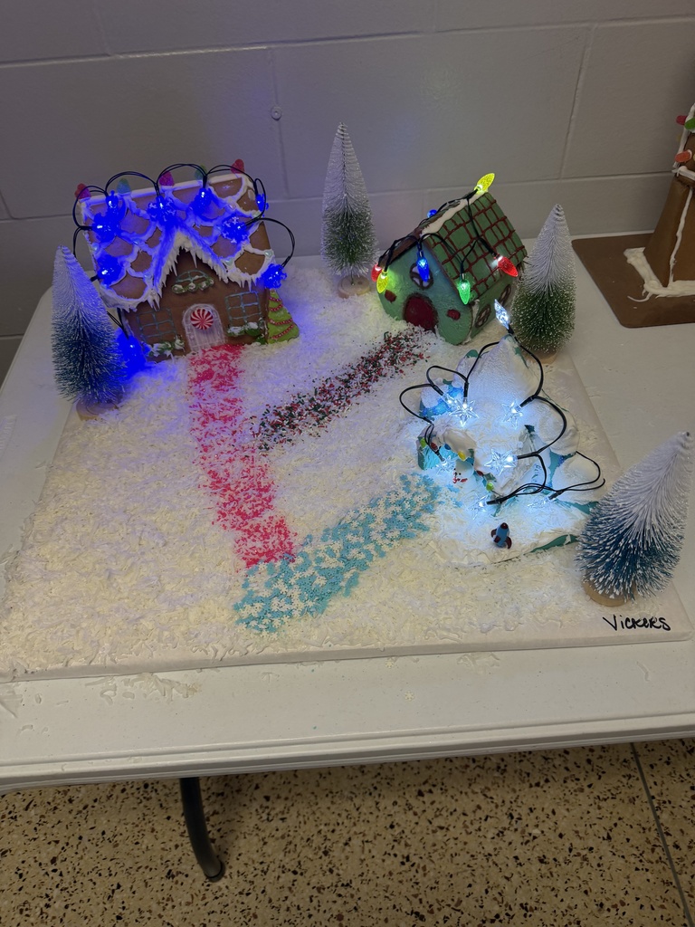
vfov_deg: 71.6
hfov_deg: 56.8
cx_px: 348
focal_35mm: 24
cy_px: 464
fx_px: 642
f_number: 1.78
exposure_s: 1/120
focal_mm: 6.76
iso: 125
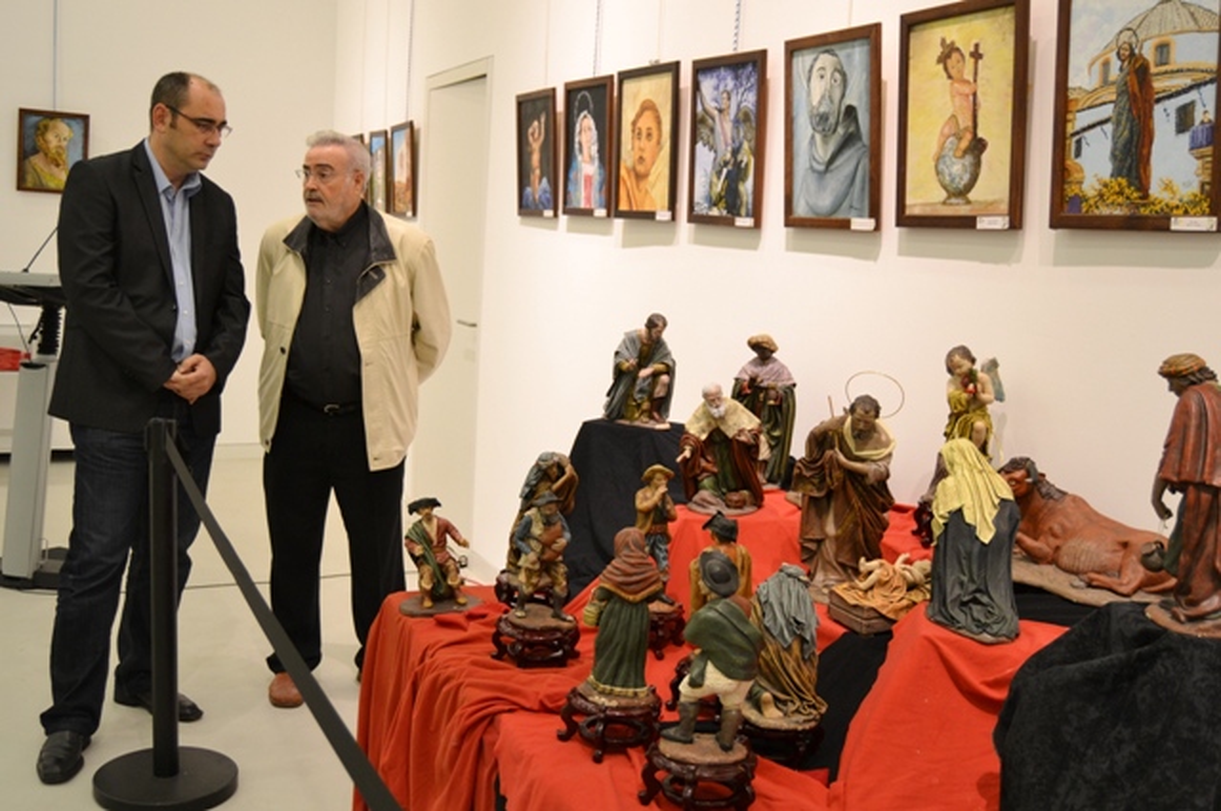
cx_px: 610
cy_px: 406
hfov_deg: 55.2
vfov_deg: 38.3
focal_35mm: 34
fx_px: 1169
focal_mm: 23
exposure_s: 1/60
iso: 640
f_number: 3.8
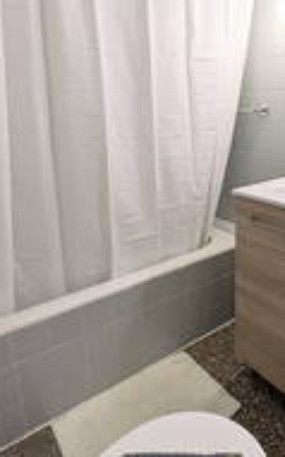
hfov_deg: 43.9
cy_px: 189
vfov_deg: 66.0
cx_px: 187
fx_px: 349
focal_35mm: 28
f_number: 2.2
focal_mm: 1.83
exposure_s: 1/25
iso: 101
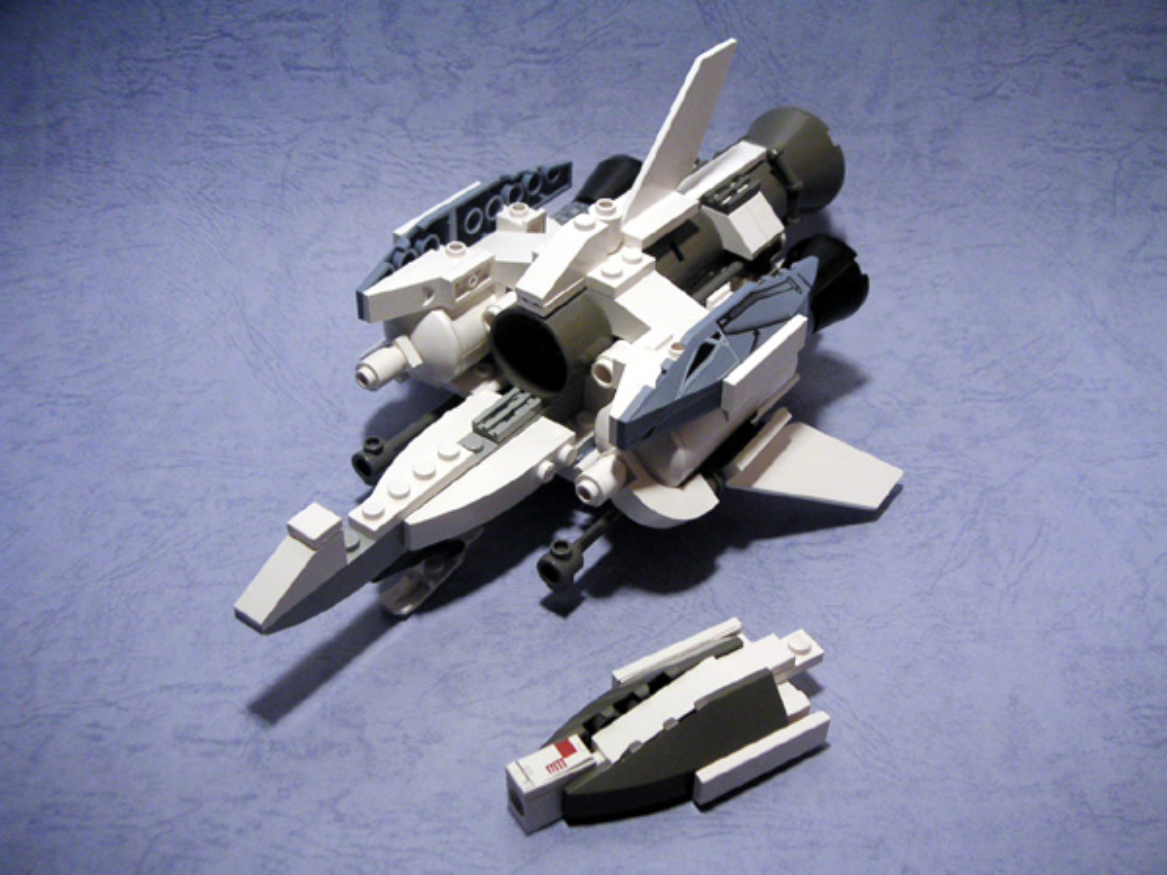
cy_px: 438
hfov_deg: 49.0
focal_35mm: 38
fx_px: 1281
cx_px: 584
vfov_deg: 37.7
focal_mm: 6
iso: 80
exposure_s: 1/45
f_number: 2.8
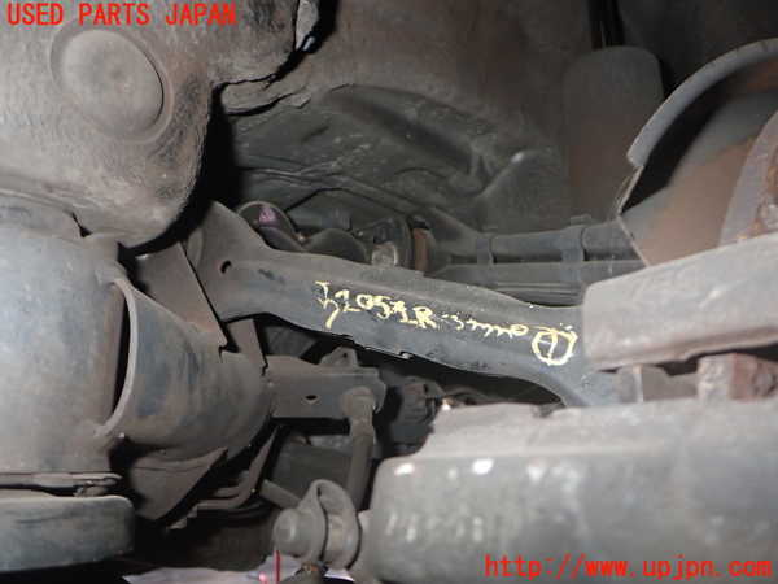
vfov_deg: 46.8
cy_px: 292
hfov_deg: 60.0
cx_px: 389
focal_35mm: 30
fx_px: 674
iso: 400
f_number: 6.3
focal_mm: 5.4
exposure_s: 1/30
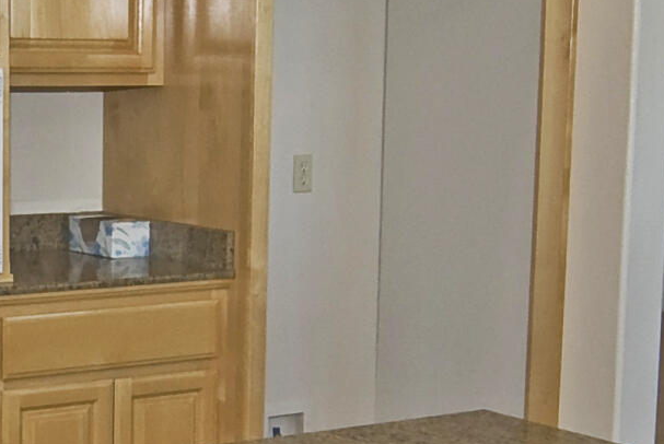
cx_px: 96
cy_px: 304
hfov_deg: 22.4
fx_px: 1643
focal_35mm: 89
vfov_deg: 15.4
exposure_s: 1/60
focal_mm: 12
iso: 400
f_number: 8
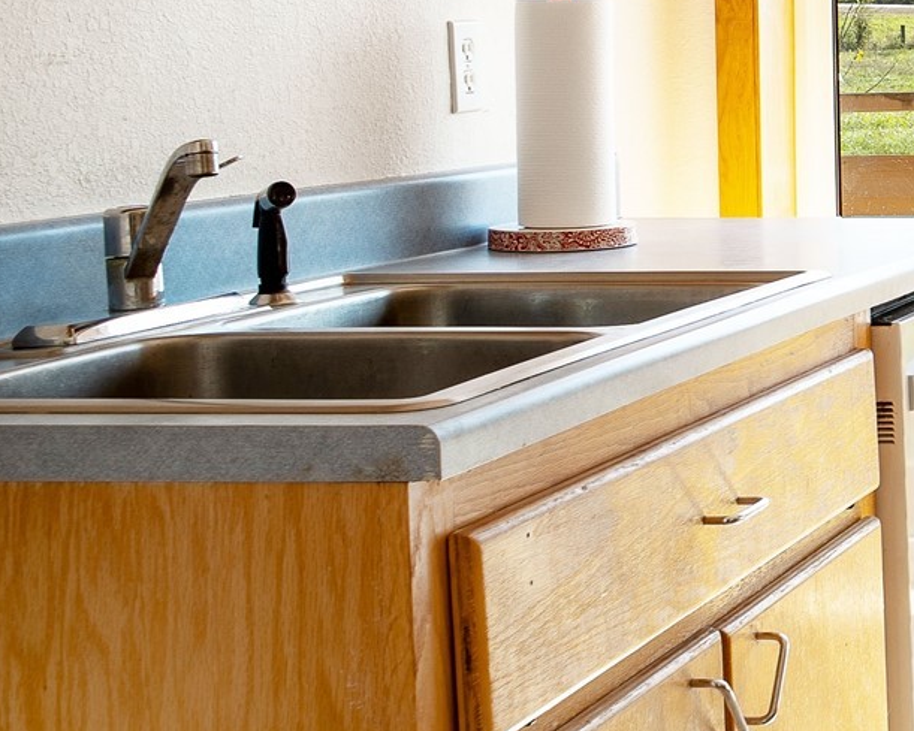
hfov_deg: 20.9
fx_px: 2029
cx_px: 1433
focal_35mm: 75
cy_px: 84
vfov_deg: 20.1
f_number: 8
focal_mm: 16
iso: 100
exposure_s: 1/640
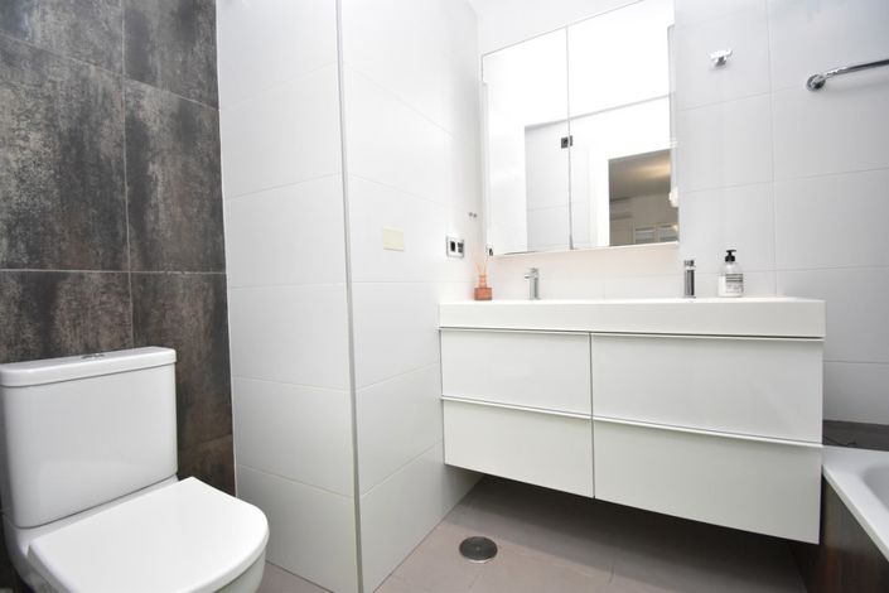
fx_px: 370
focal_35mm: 15
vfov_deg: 77.3
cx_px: 444
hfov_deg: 100.4
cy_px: 296
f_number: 4.5
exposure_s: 1/125
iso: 1400
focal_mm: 10
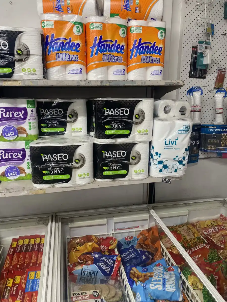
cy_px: 151
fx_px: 227
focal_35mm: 26
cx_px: 114
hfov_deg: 53.1
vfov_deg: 67.3
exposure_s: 1/100
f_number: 1.8
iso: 80
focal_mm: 4.25
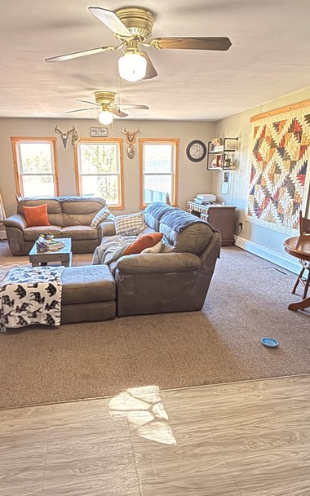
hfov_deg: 49.2
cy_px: 264
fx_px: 338
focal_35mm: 25
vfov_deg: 72.5
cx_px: 140
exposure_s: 1/60
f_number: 2.2
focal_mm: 2.22
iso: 1000
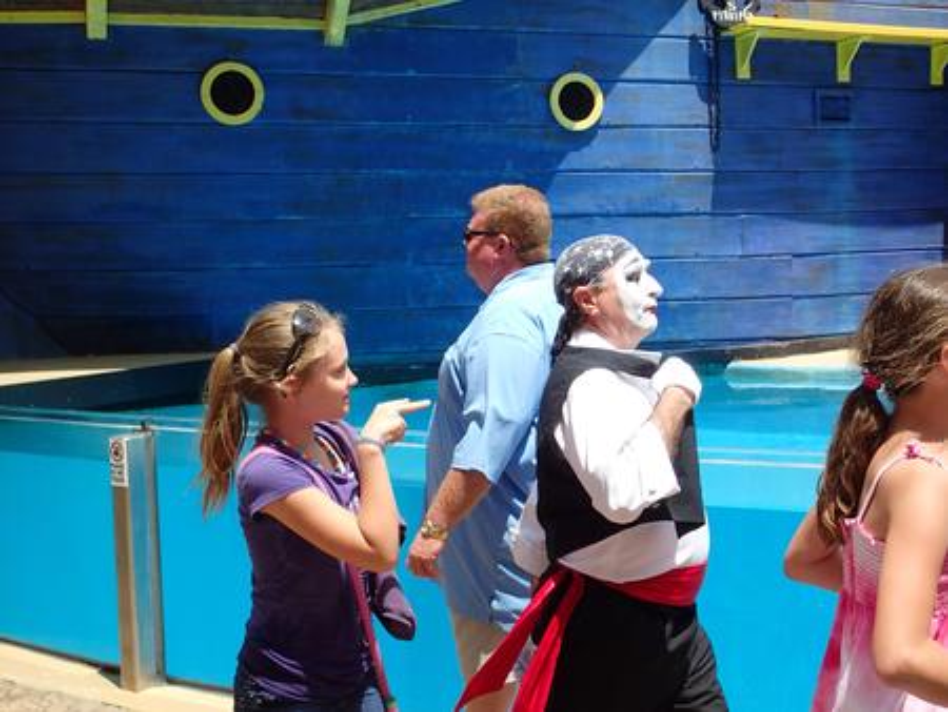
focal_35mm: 43
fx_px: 1178
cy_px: 356
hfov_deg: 43.8
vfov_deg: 33.6
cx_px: 474
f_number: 4
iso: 200
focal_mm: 7.9
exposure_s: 1/1000
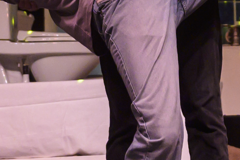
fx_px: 1852
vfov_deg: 4.8
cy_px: -244
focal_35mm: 278
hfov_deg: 7.4
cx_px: 275
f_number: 2.8
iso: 2500
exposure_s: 1/200
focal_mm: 38
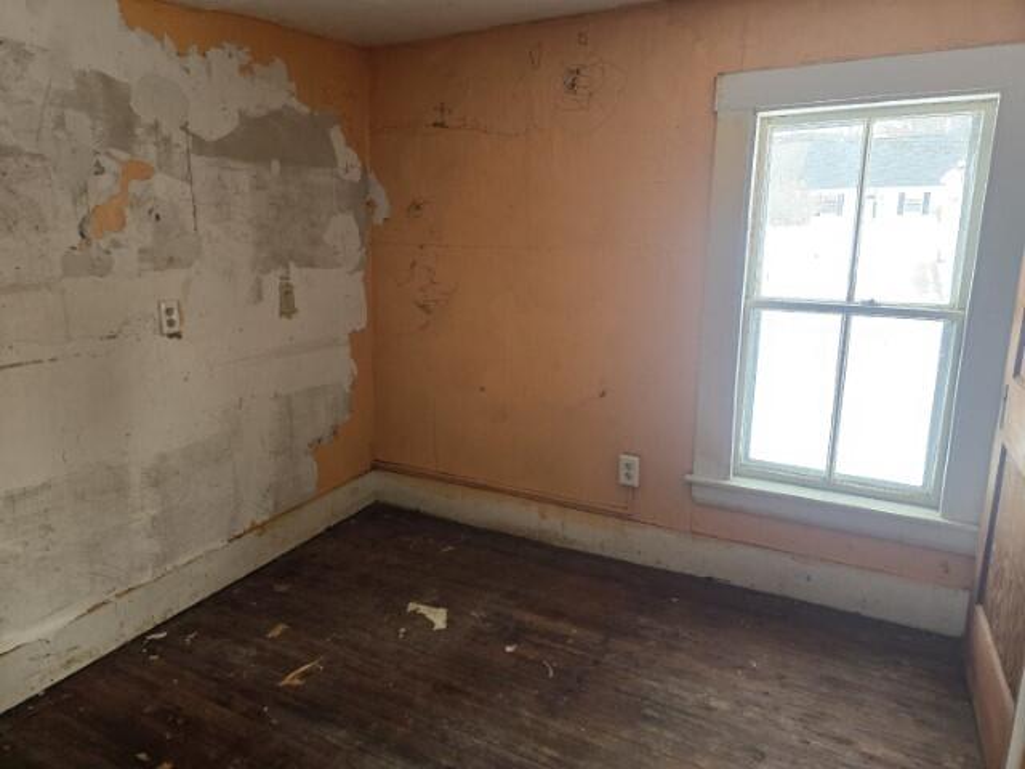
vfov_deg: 58.9
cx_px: 512
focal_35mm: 23
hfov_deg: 73.9
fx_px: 681
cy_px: 384
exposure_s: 1/120
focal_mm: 6.3
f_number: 1.7
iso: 320
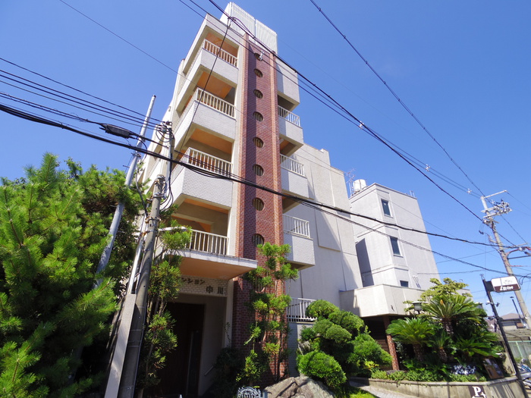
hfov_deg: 91.0
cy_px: 199
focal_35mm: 17
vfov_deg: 74.7
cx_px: 266
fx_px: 261
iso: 100
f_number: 4.5
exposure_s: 1/400
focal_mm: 3.8
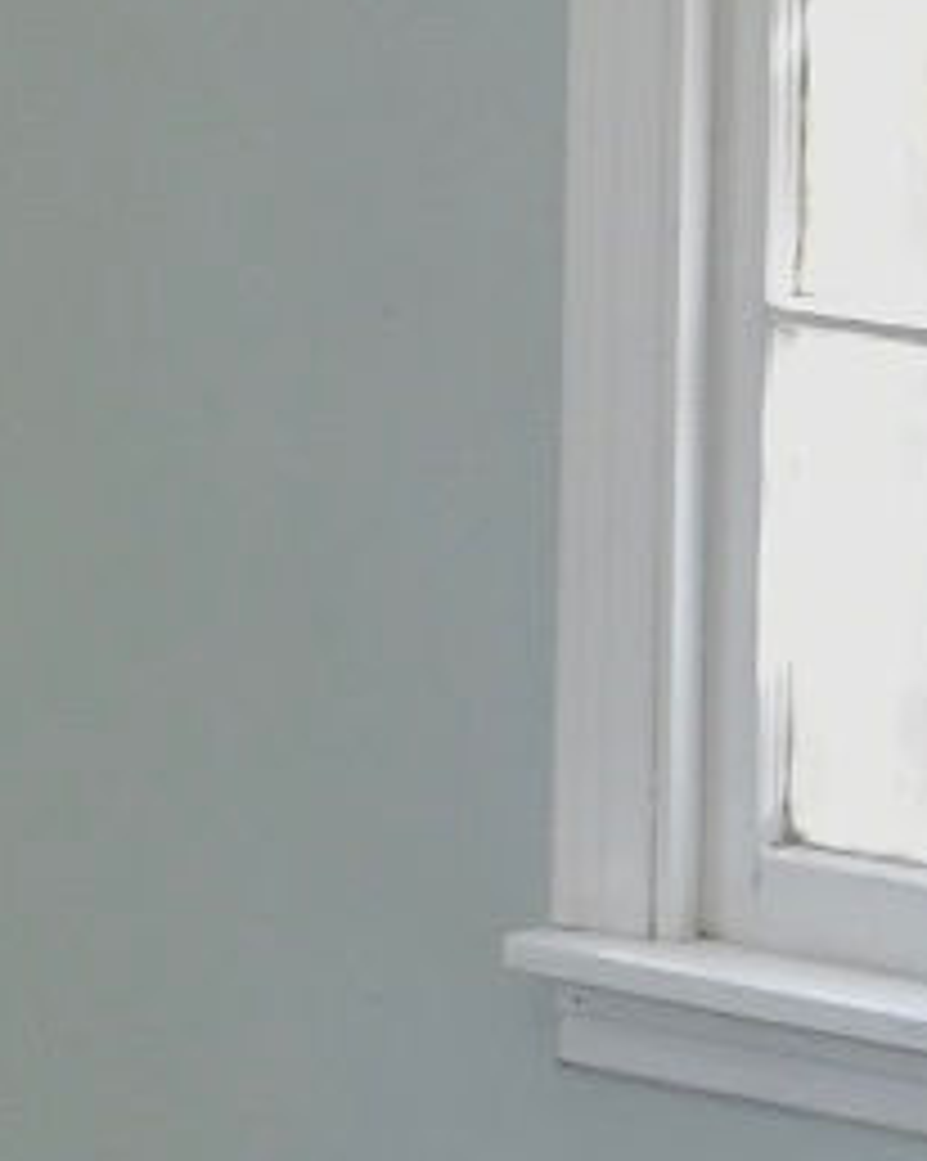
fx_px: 7485
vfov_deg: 8.7
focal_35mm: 218
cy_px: -482
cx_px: -644
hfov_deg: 6.9
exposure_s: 1/100
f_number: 2.8
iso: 800
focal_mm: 25
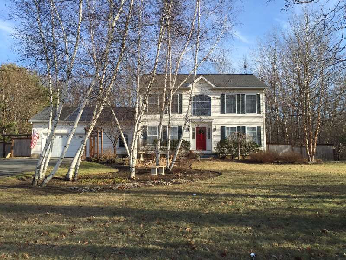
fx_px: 290
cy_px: 130
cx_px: 173
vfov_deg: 48.2
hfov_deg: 61.7
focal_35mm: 29
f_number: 2.2
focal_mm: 4.15
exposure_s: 1/1099
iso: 32
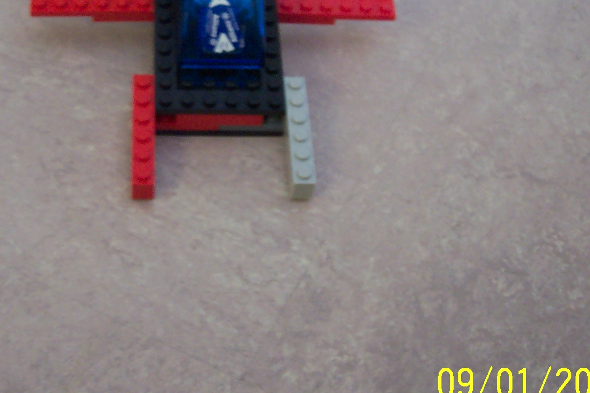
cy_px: 97
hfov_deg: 30.9
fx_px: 1065
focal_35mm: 65
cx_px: 231
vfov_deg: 20.8
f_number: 2.8
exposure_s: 1/8
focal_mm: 8
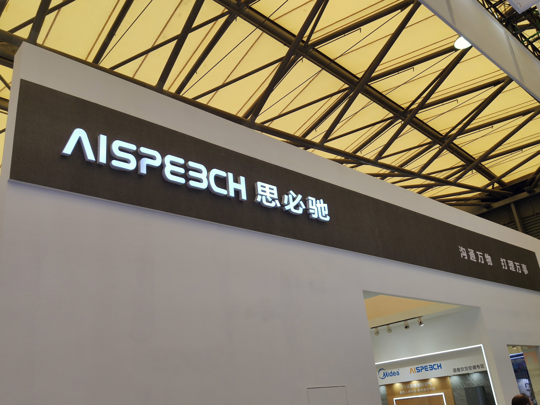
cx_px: 270
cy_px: 202
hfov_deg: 58.4
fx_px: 484
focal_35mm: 31
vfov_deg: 45.4
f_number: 1.75
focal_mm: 4.75
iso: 112
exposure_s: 1/223
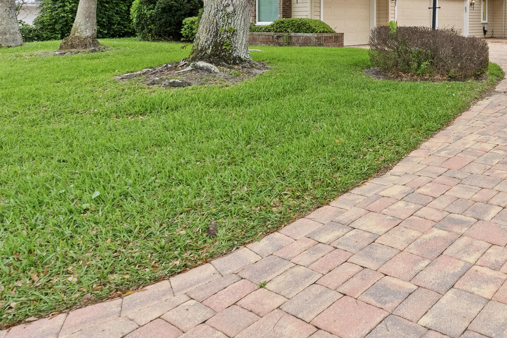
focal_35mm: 32
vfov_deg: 37.6
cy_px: 16
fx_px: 451
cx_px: 492
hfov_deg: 49.4
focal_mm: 14
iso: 1250
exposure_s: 1/80
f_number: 7.1
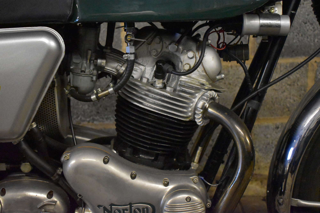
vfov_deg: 25.7
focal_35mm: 52
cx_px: 160
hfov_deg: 37.9
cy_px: 106
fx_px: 467
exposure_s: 1/125
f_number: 4.5
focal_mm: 35
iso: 10000
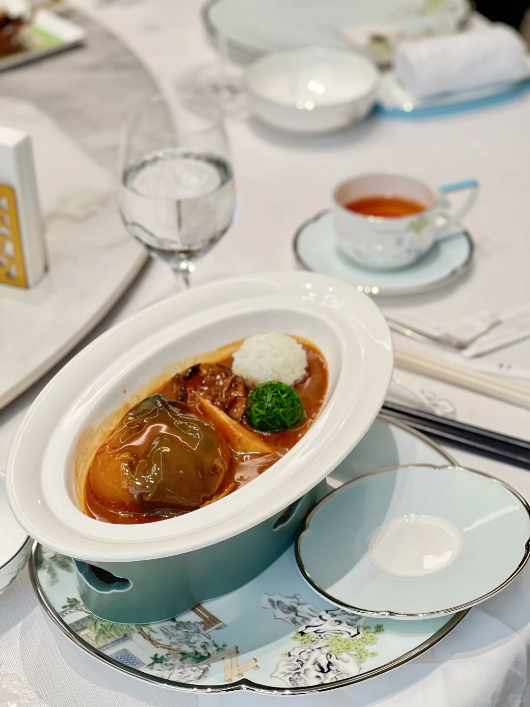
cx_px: 265
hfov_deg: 19.1
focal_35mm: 77
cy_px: 354
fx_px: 1572
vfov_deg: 25.3
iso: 160
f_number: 2.8
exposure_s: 1/33
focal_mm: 9
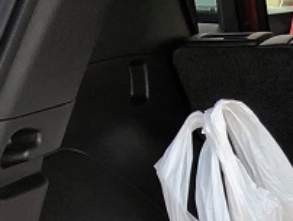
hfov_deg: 13.1
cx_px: 641
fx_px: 1042
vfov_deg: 11.8
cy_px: 272
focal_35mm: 123
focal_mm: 4
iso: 25
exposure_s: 1/120
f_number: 1.8
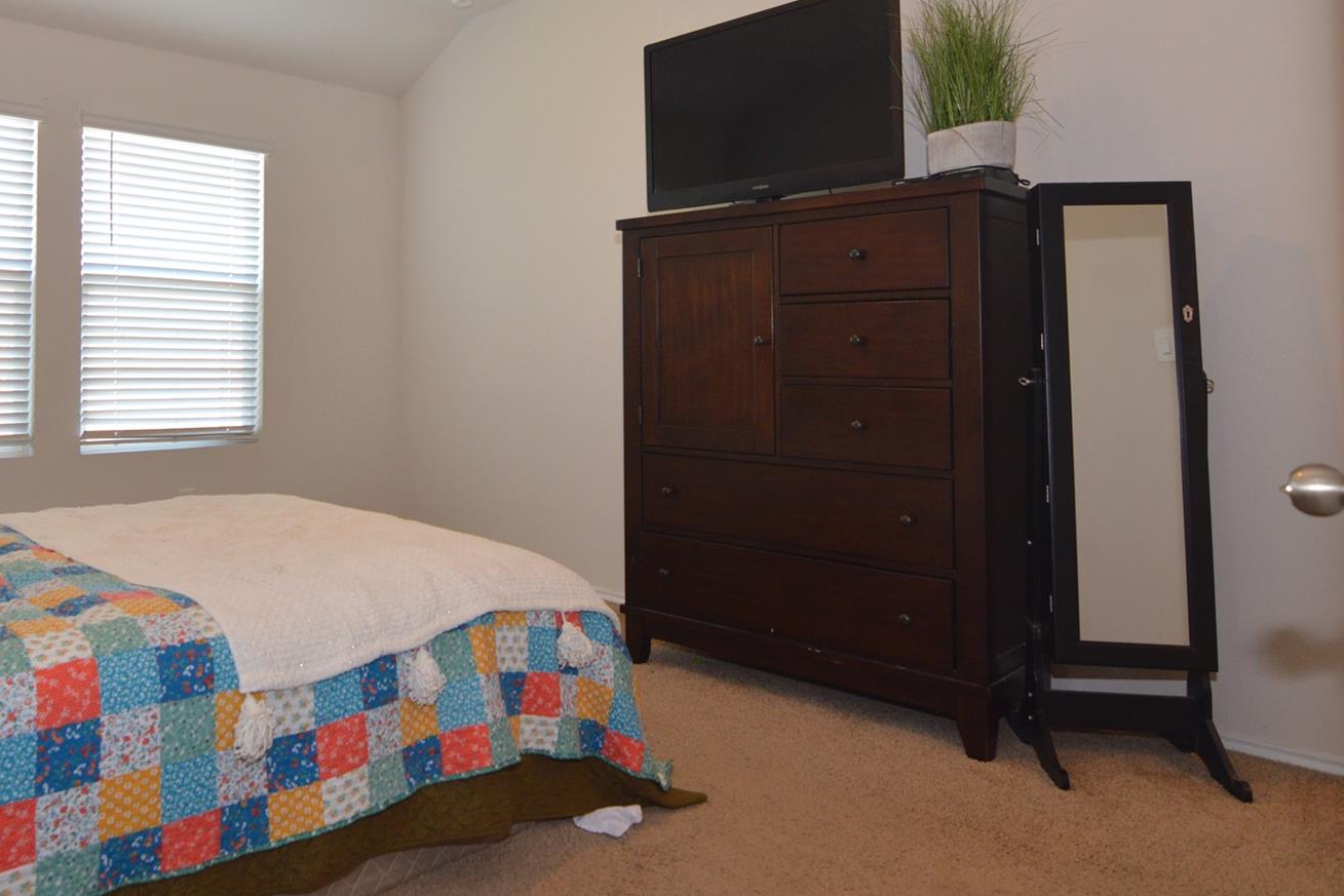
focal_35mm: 26
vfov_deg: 49.5
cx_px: 492
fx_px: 963
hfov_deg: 68.6
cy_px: 336
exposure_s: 1/60
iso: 400
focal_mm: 11
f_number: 4
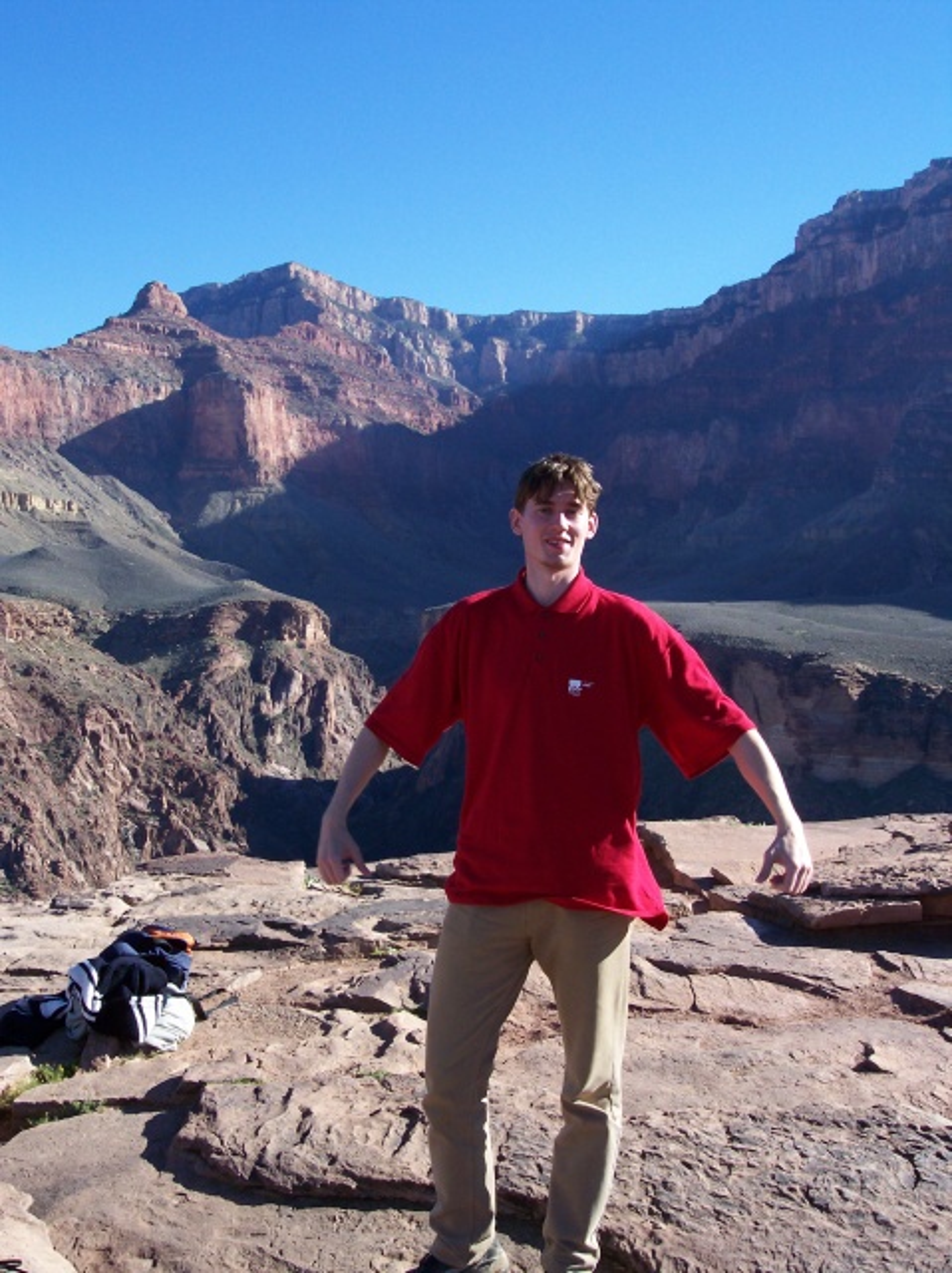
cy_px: 636
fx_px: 1395
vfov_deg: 49.0
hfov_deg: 37.7
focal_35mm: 38
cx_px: 476
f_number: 4.8
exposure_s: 1/350
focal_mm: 8
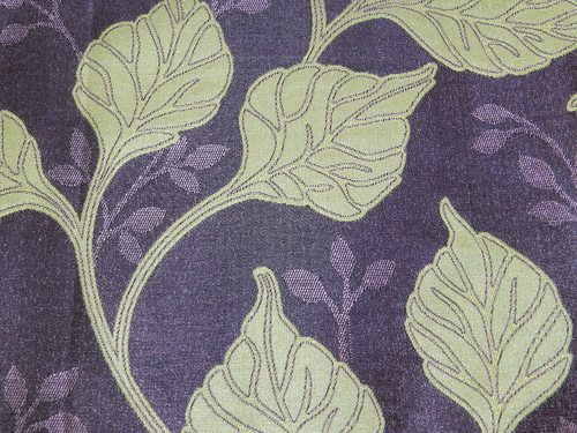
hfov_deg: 32.2
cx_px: 288
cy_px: 216
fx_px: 1000
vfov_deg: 24.4
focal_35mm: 60
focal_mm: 10.7
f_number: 4.6
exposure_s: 1/30
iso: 200
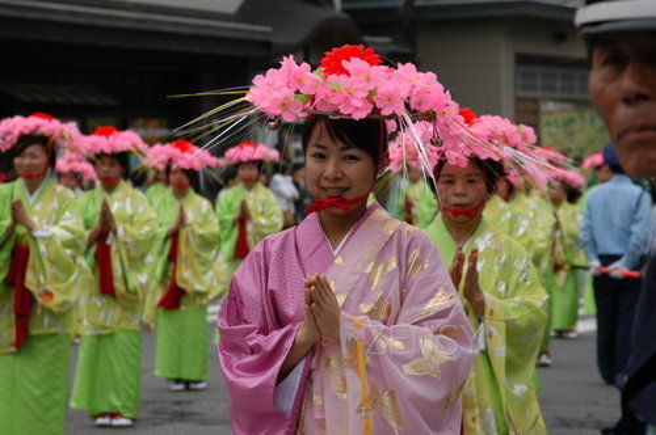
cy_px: 218
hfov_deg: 16.1
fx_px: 2320
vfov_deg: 10.7
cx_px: 328
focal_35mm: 128
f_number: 6.3
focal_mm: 85
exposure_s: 1/125
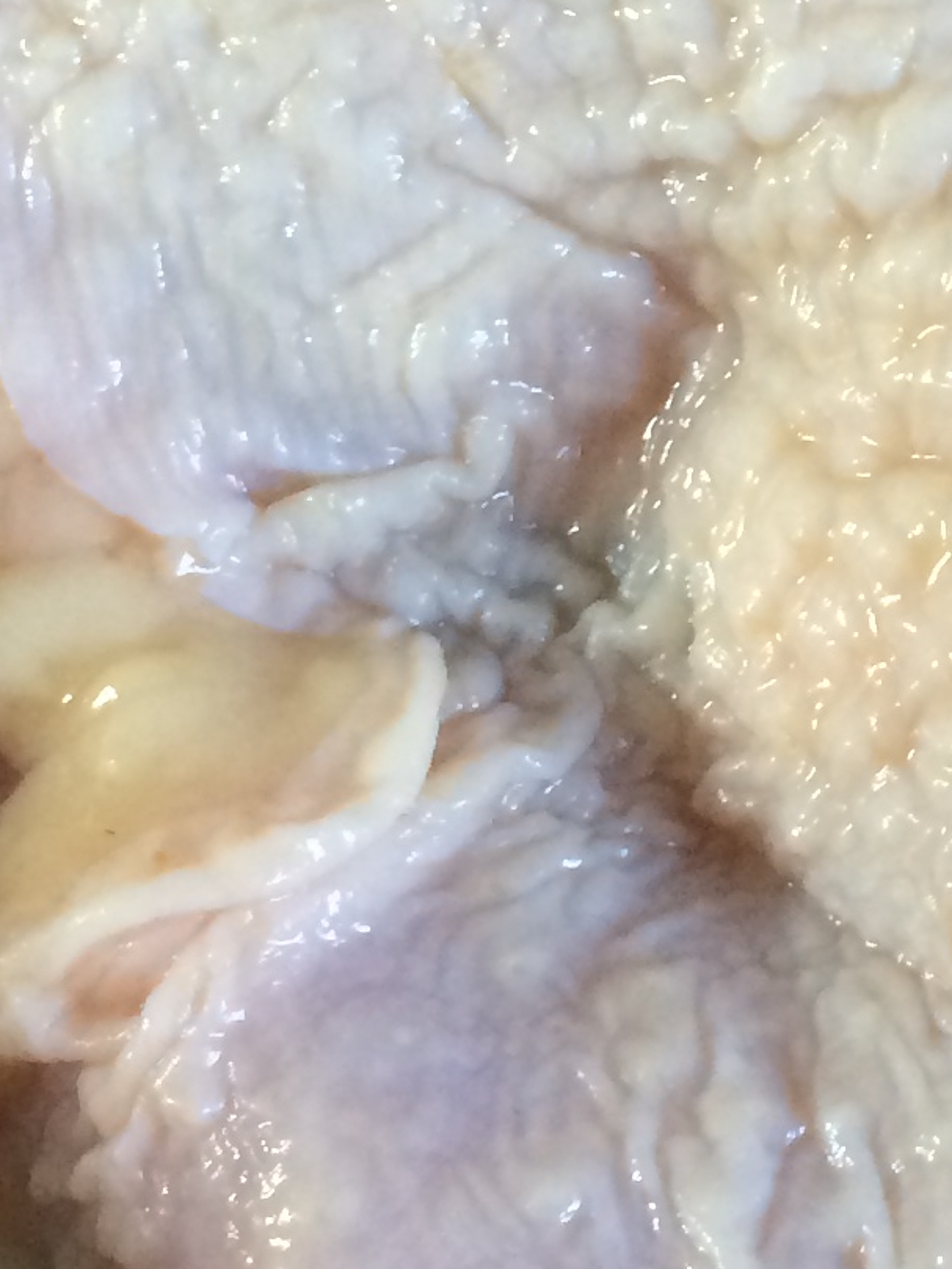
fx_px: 4436
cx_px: 1484
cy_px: 141
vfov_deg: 16.1
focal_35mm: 121
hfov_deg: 11.7
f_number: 2.2
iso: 160
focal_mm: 4.12
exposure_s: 1/30
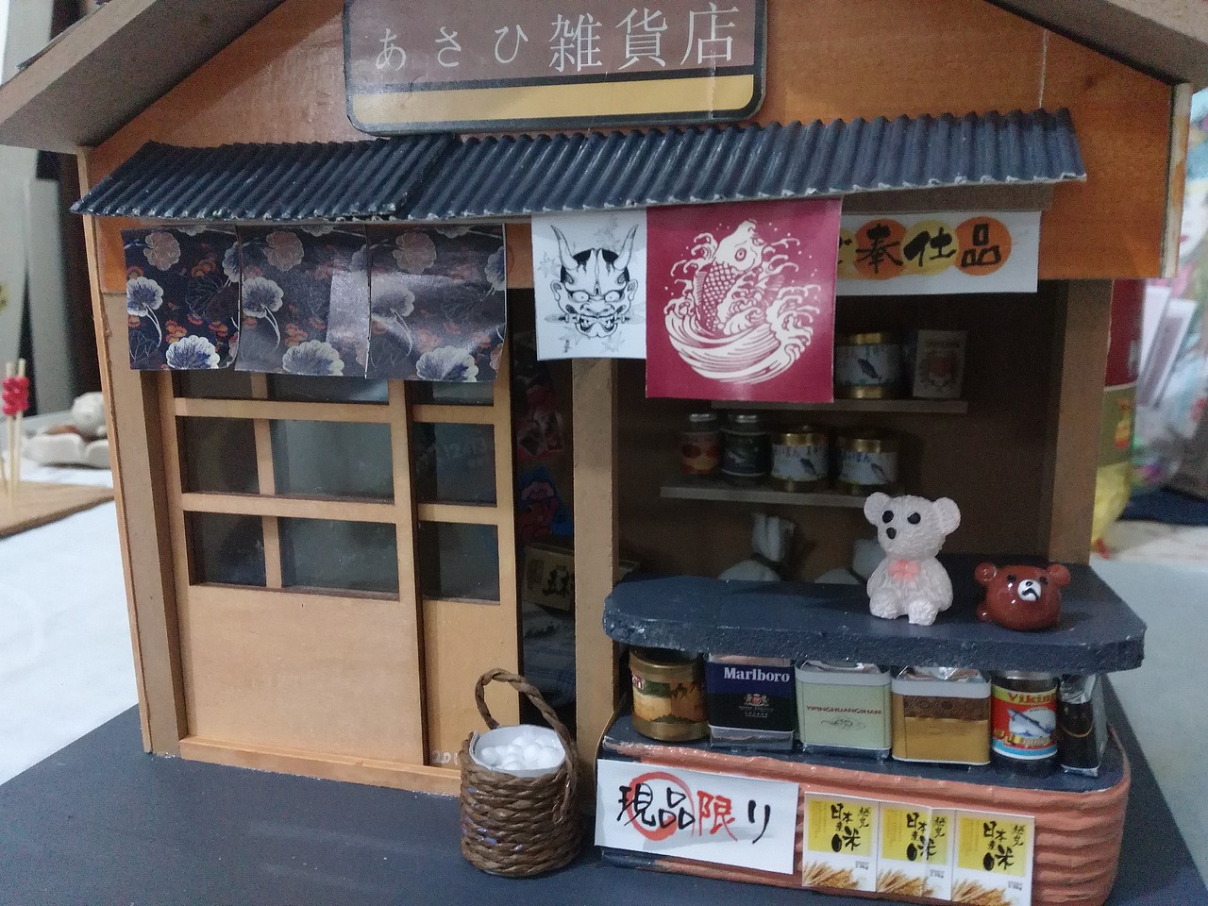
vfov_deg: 49.7
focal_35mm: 28
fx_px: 977
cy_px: 453
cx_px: 604
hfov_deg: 63.4
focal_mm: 2.96
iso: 525
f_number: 2
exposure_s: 1/17
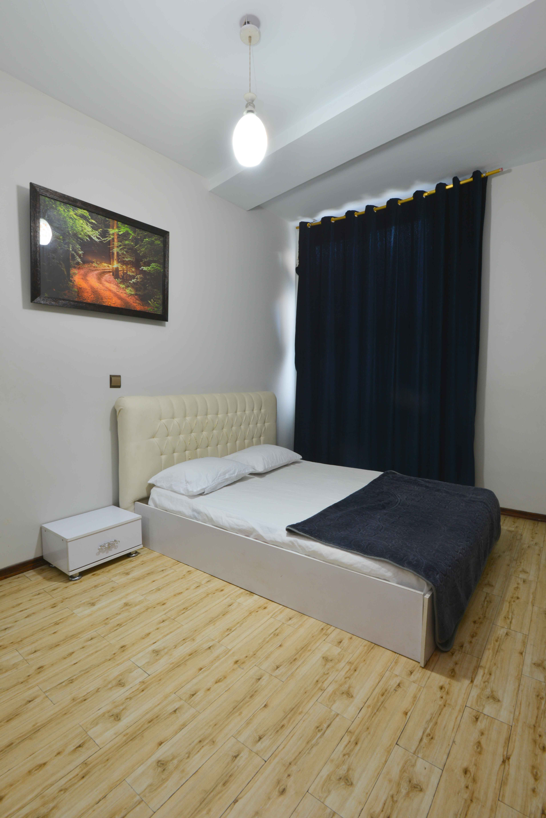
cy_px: 409
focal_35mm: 17
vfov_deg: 93.3
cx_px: 273
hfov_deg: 70.5
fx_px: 386
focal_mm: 17
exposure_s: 3
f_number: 16
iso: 125
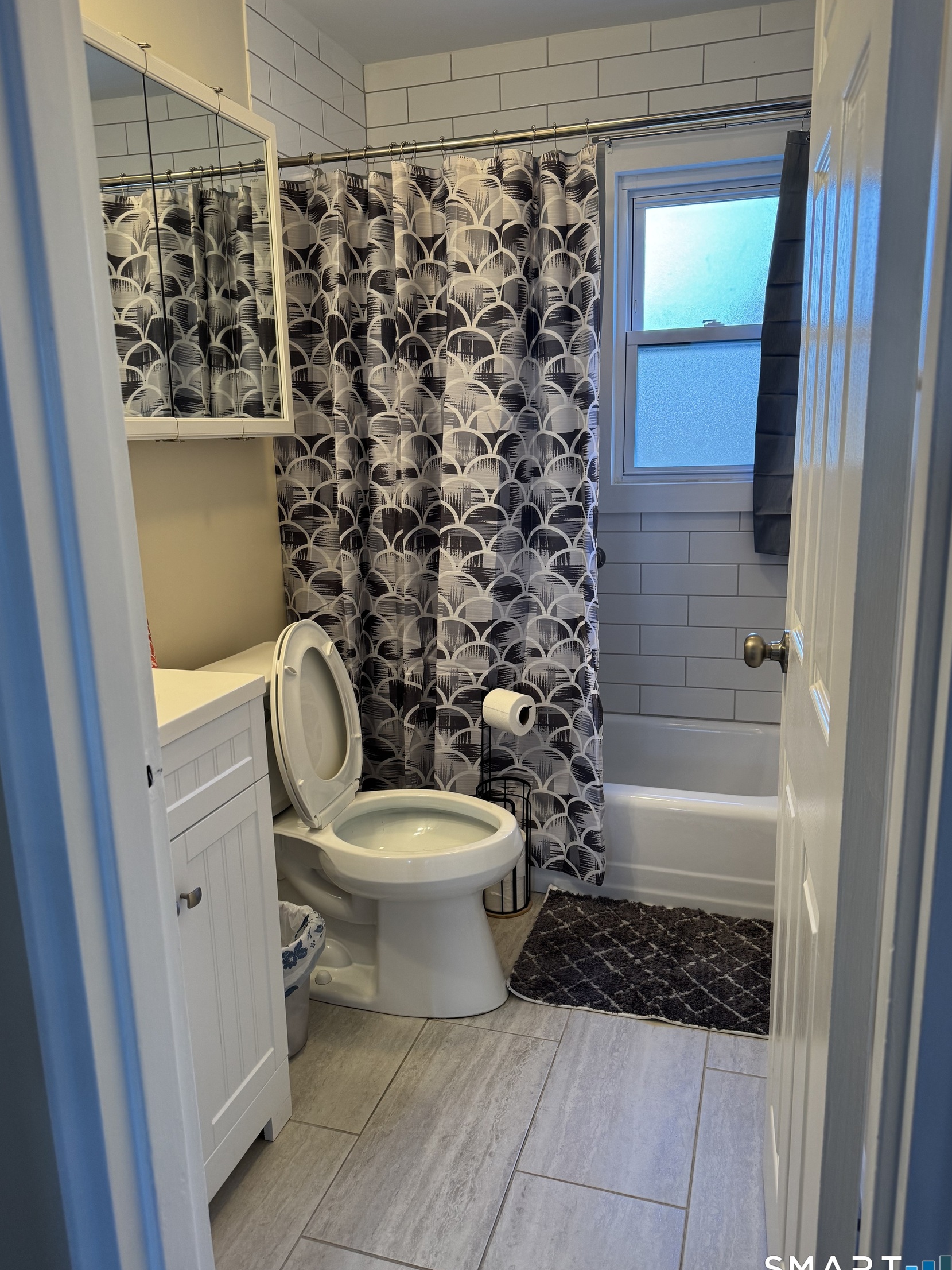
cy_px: 632
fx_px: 917
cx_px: 468
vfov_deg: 69.4
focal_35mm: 25
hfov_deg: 54.9
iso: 160
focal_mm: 6.76
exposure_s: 1/60
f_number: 1.78
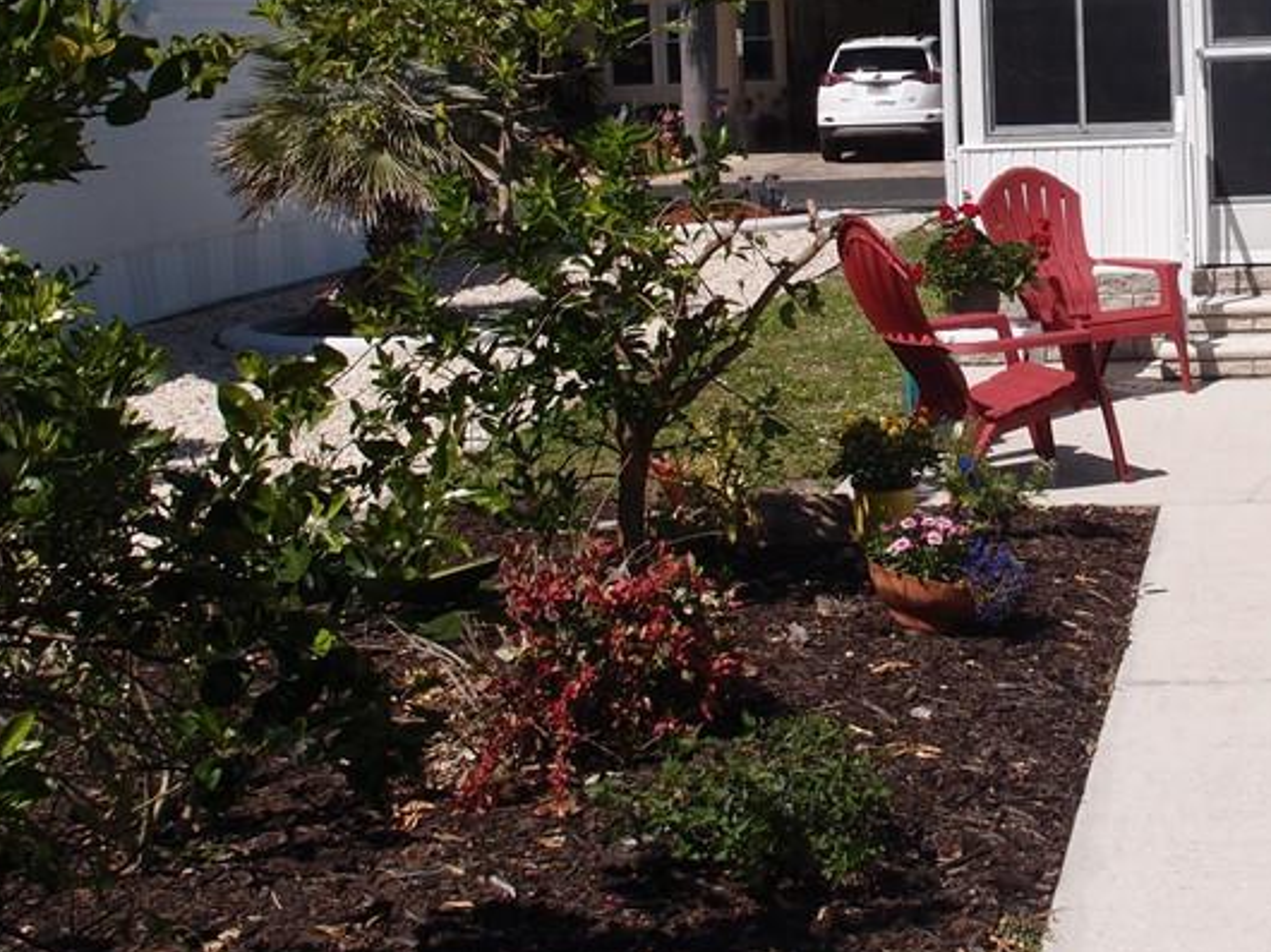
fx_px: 2129
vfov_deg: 24.9
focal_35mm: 58
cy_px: 218
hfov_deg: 31.6
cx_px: 1151
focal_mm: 6.48
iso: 100
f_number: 5
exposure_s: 1/1000
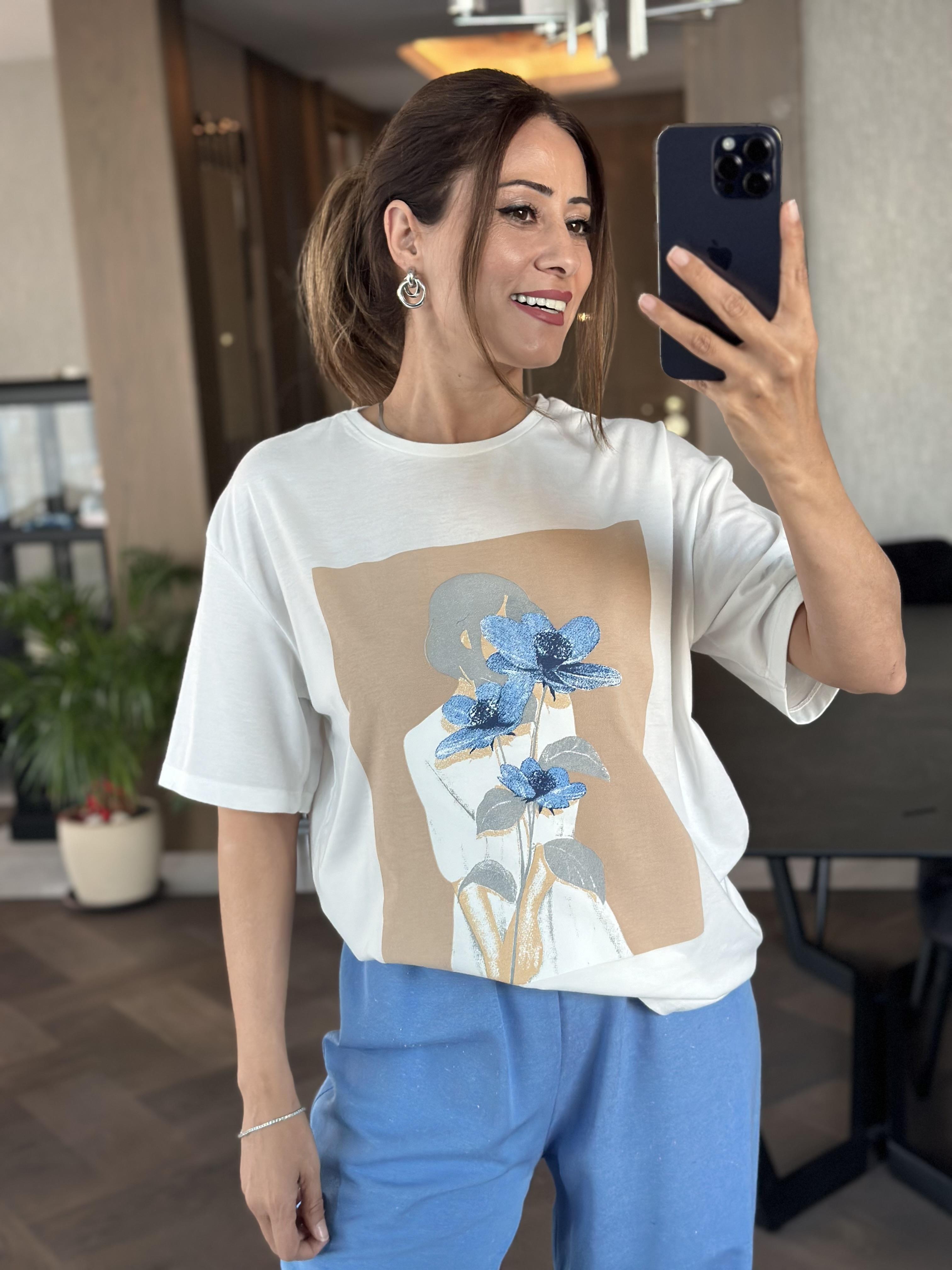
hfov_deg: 30.3
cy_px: 635
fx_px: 1760
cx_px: 476
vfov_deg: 39.7
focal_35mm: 48
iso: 200
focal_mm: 6.86
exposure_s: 1/60
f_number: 1.78
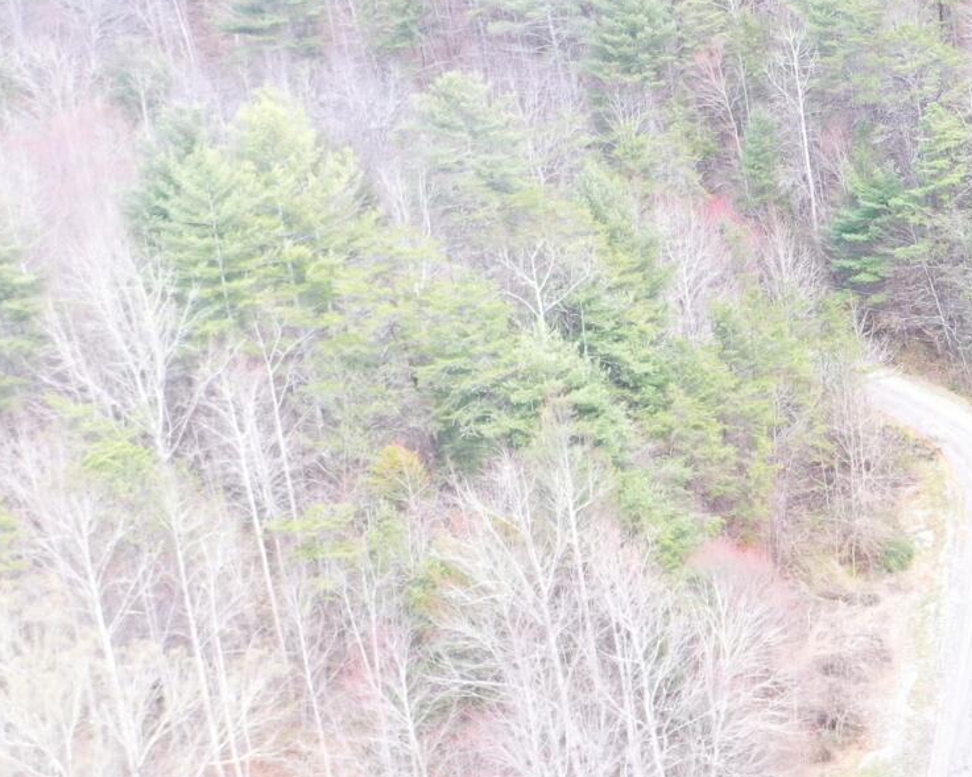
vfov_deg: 14.3
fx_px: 3077
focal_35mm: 107
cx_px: 1817
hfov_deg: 15.2
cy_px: 162
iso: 100
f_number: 3.5
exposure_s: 1/80
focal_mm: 10.26
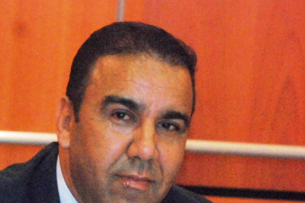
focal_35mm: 312
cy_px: 231
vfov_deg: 4.4
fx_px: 2645
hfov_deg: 6.6
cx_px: 132
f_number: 6.3
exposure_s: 1/60
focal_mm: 85
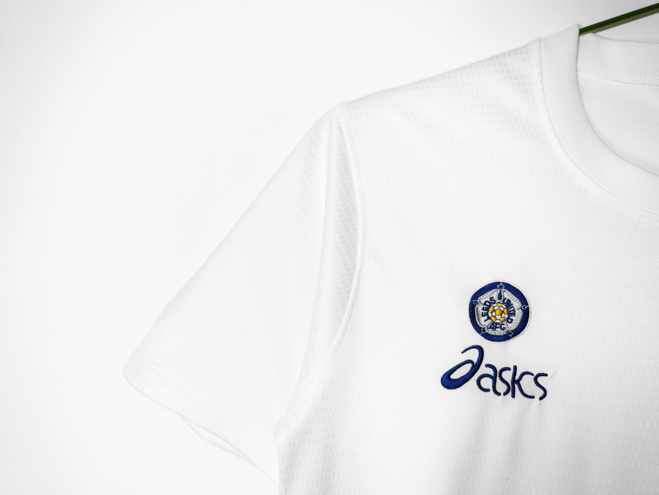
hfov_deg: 73.9
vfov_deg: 58.9
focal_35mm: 23
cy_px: 248
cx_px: 330
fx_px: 438
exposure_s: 1/100
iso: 89
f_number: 1.75
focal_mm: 8.67
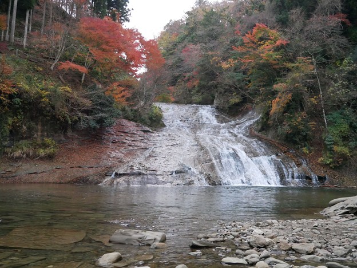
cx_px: 178
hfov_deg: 44.8
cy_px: 134
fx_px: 433
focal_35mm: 42
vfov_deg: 34.3
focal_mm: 21
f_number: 4.5
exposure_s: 1/80
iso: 3200
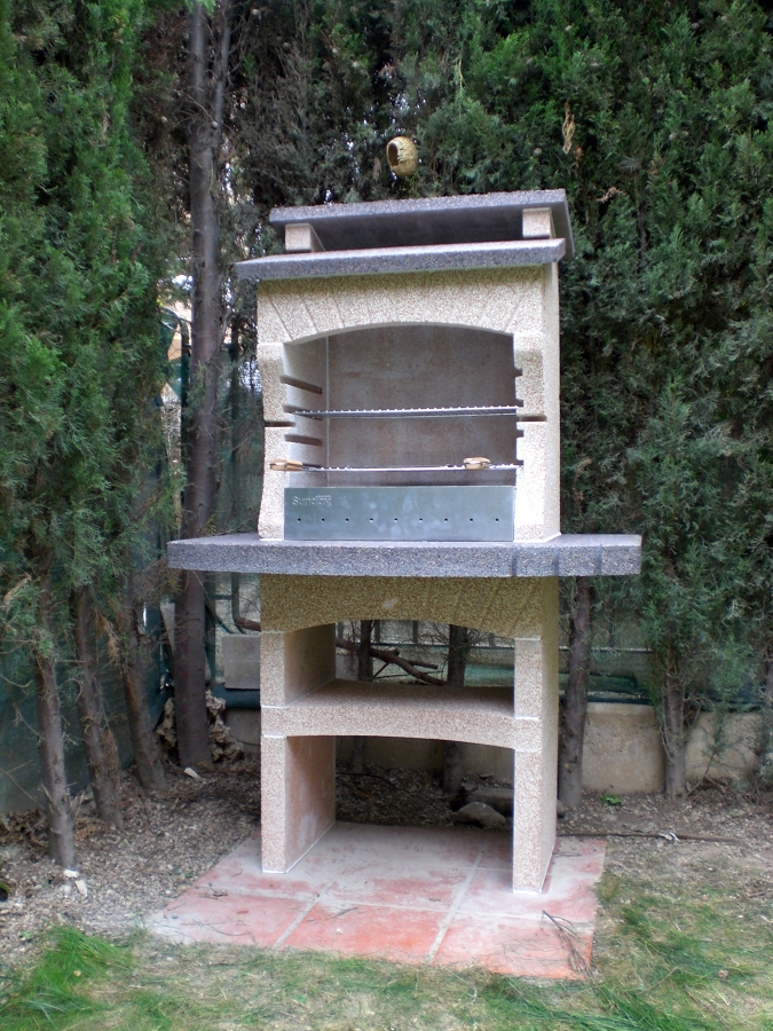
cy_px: 516
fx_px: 1131
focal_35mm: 38
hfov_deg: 37.7
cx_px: 386
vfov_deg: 49.0
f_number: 3.1
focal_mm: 6.3
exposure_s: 1/200
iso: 100
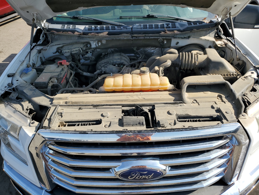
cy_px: 98
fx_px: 195
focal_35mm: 26
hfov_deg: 67.3
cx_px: 130
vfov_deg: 53.1
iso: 50
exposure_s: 1/2500
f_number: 1.5
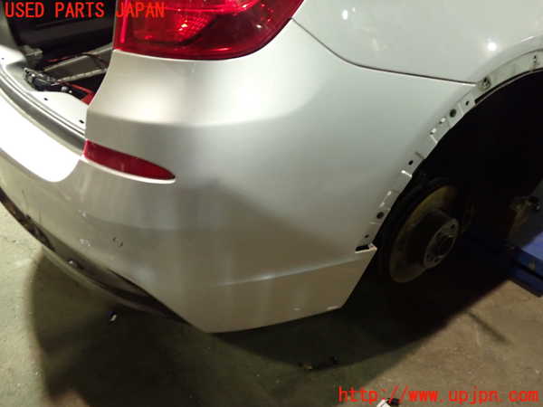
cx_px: 272
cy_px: 204
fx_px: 471
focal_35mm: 30
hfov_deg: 60.0
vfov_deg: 46.8
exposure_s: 1/20
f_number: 2.3
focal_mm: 5.4
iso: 800
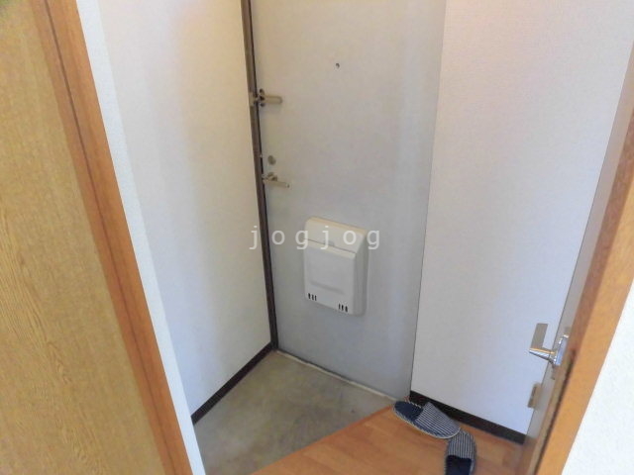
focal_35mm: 24
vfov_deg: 56.8
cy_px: 238
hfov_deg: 71.6
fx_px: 440
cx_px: 317
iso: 320
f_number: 3.1
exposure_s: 1/30
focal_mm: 4.3
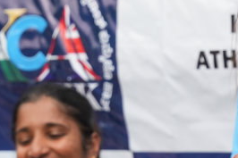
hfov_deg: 9.8
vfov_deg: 6.6
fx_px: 1366
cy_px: 109
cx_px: 308
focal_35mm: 207
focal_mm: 53.7
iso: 250
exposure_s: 1/2000
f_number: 2.8
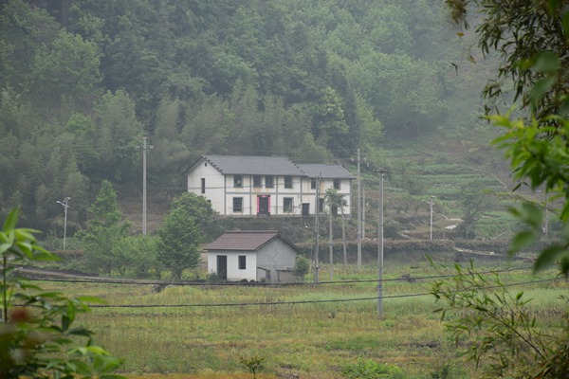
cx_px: 284
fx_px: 2750
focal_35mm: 174
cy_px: 190
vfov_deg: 7.9
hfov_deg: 11.8
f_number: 9
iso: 200
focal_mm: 116
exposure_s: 1/320
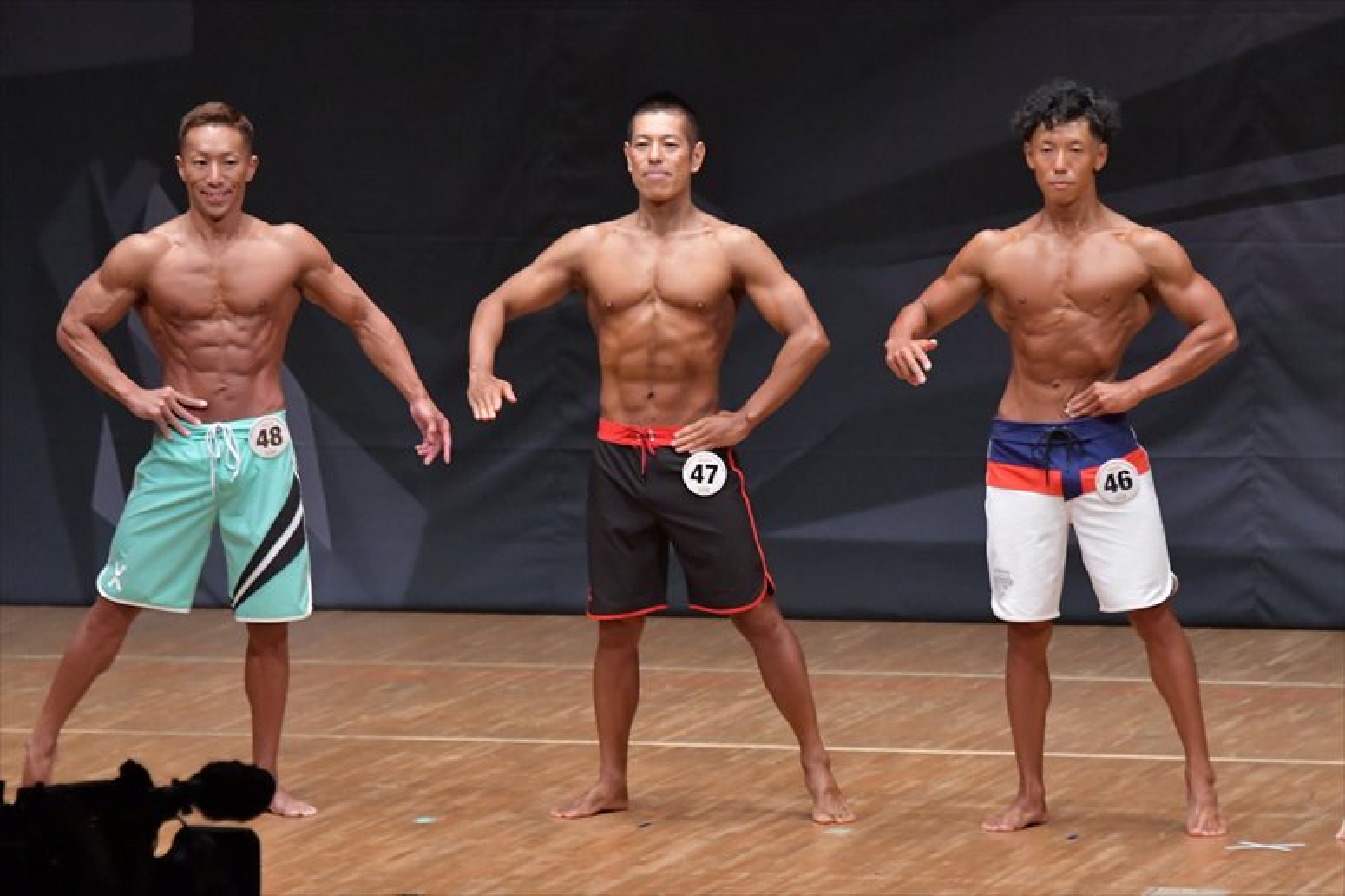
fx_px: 10083
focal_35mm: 270
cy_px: 448
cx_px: 672
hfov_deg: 7.6
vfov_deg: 5.1
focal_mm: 180
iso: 6400
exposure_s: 1/400
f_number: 5.6
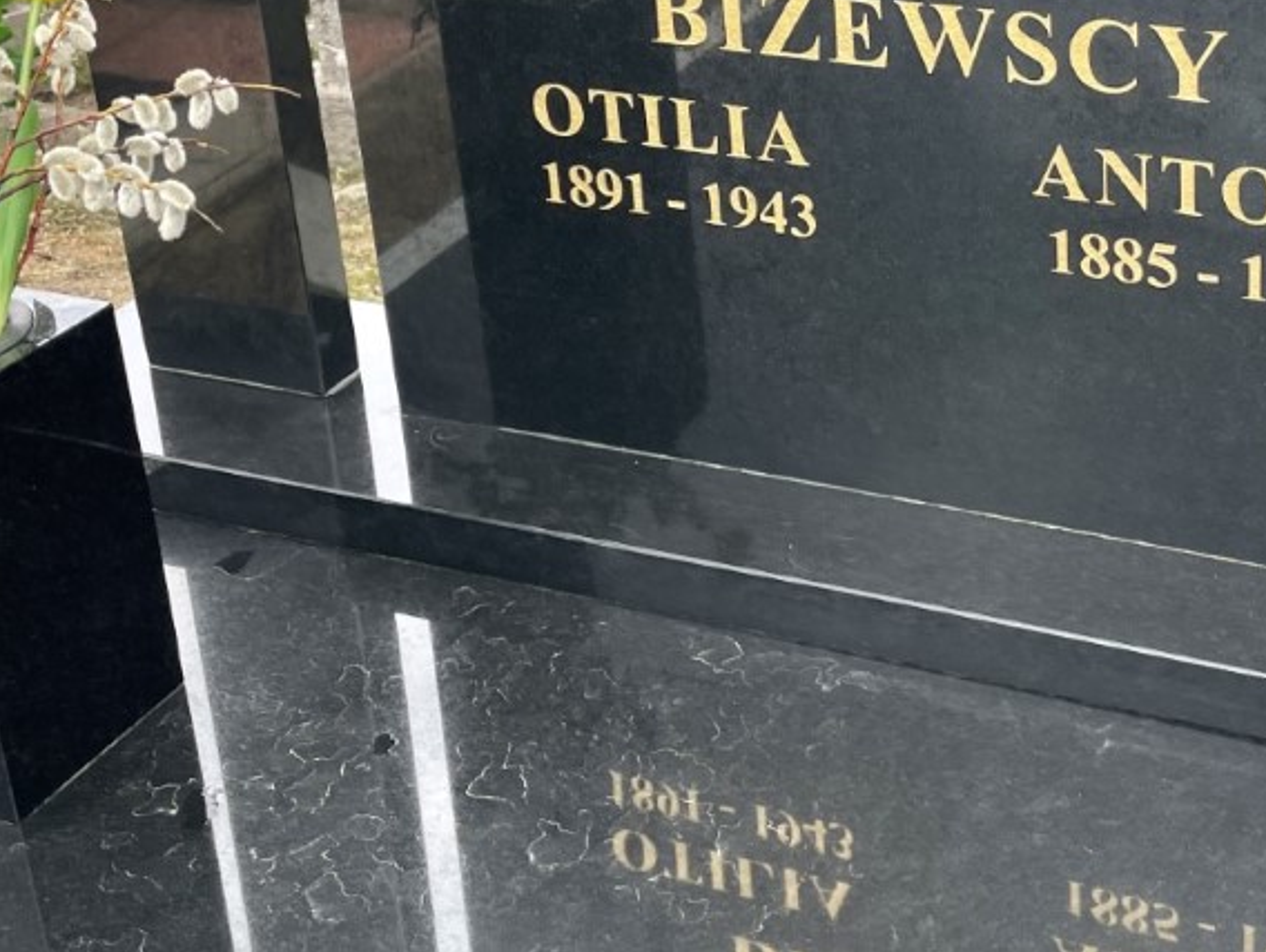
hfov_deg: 31.8
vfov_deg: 24.1
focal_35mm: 59
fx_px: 2160
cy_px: 74
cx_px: 1007
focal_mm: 4.2
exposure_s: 1/278
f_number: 1.6
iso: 32
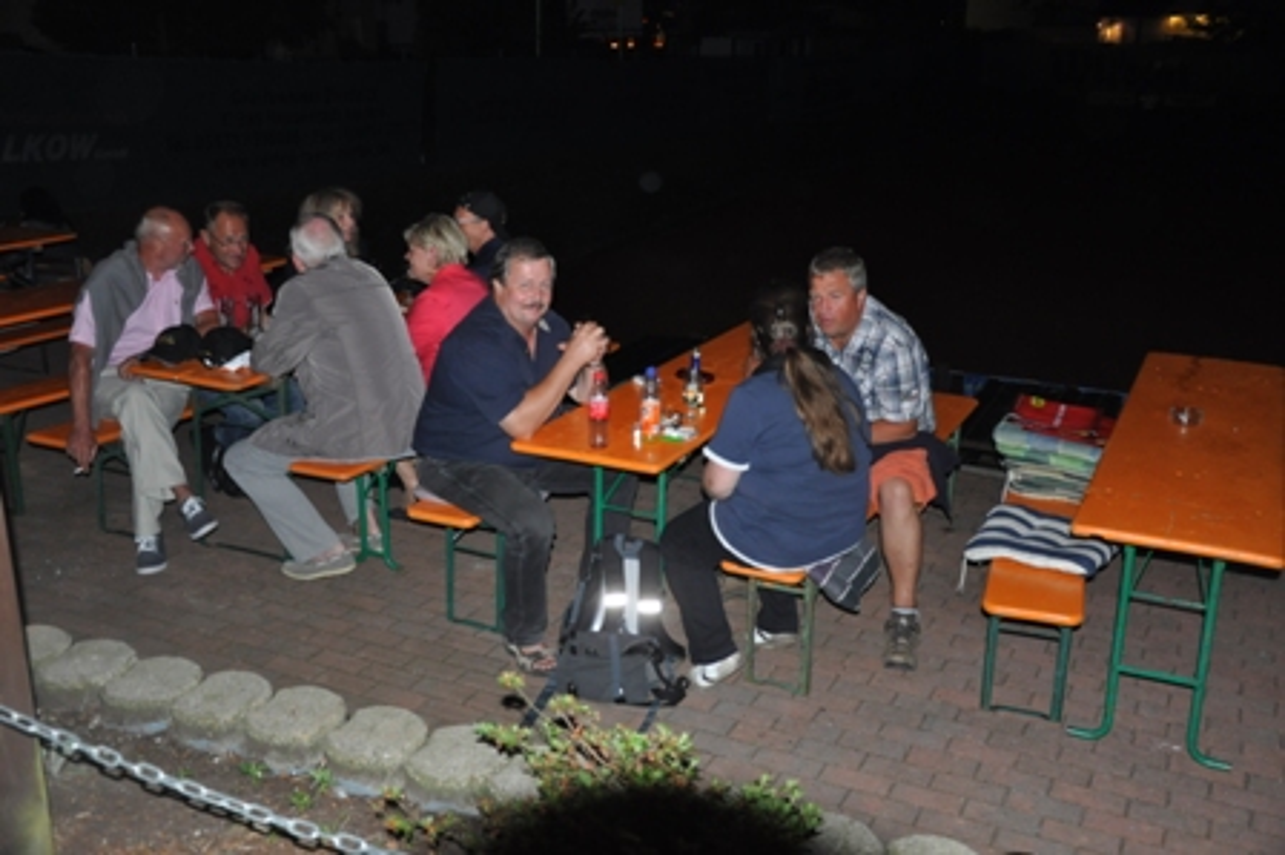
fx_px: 1284
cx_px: 642
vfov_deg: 36.8
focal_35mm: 36
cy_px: 428
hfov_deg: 53.2
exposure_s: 1/60
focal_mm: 24
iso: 800
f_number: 3.8
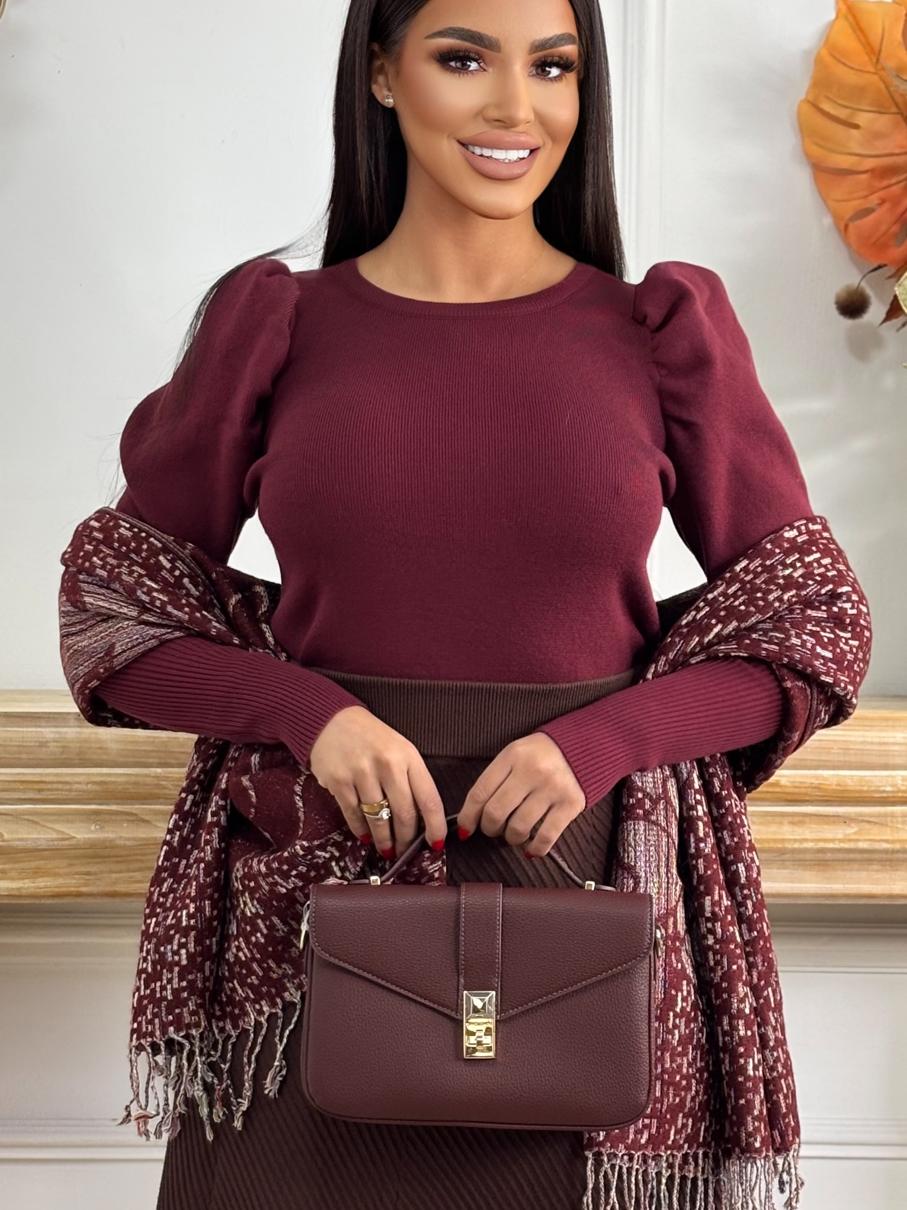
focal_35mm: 90
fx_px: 3145
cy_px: 783
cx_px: 519
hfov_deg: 16.4
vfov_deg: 21.7
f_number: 1.6
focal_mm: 5.96
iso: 80
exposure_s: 1/50
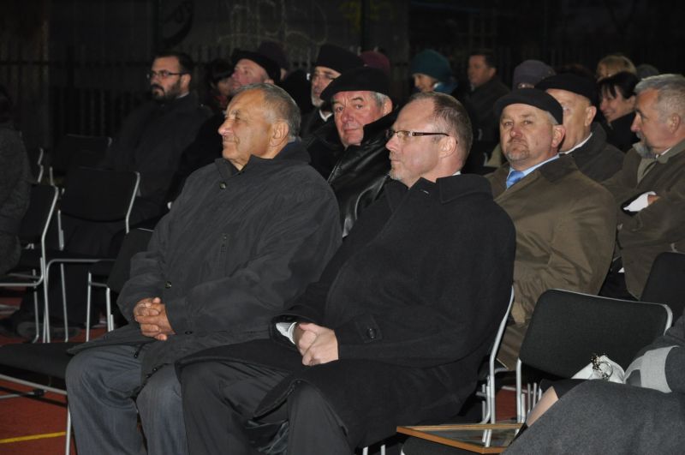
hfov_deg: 16.1
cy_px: 228
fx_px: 2423
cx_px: 342
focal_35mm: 128
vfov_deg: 10.7
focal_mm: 85
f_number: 6.3
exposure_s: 1/60
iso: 1250
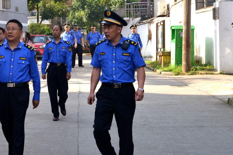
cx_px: 6
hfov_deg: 19.1
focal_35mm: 104
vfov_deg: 13.2
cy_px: 65
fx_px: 673
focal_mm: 48
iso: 1600
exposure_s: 1/500
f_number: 11
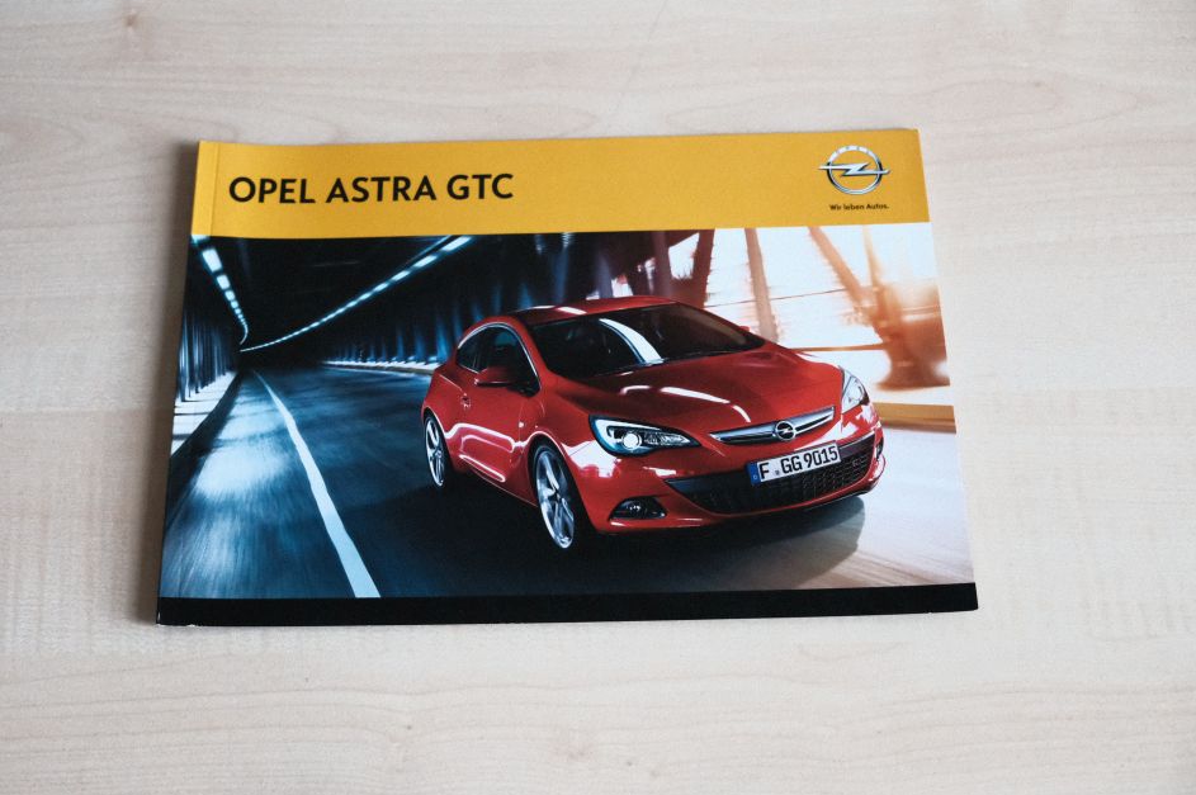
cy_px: 389
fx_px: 1328
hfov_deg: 48.5
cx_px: 569
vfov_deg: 33.3
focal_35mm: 40
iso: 6400
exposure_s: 1/1400
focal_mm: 25.4
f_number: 3.6
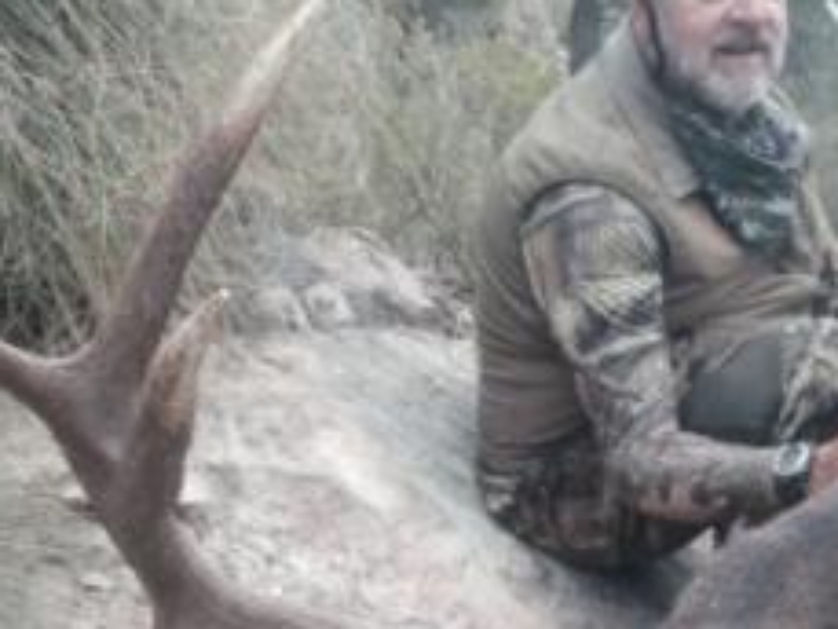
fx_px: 1744
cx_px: 728
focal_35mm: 72
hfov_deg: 26.3
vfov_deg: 20.2
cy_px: 503
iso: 50
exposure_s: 1/120
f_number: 2.4
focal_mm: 4.12
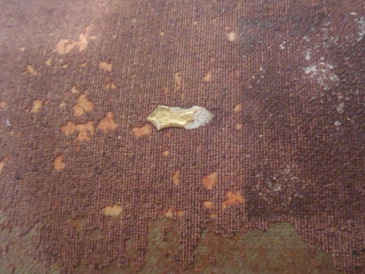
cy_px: 152
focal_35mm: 35
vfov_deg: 40.7
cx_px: 185
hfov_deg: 52.6
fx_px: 369
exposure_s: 1/25
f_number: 4
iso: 1600
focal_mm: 5.2
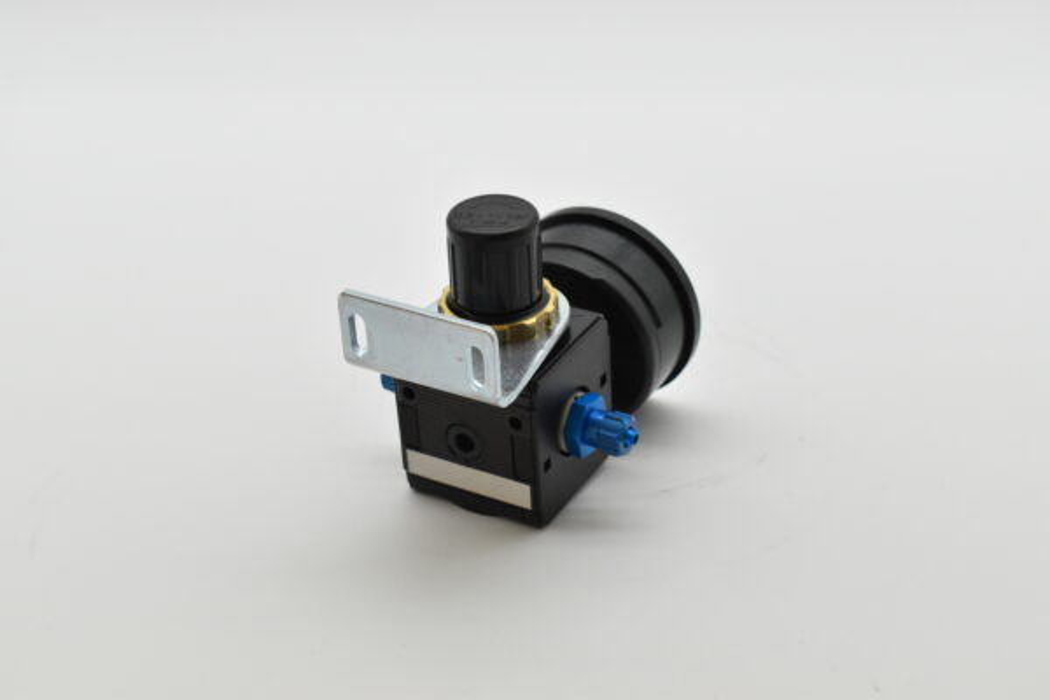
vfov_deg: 22.6
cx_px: 525
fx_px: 1750
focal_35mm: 60
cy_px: 350
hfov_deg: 33.4
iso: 1600
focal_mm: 40
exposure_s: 1/1600
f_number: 8
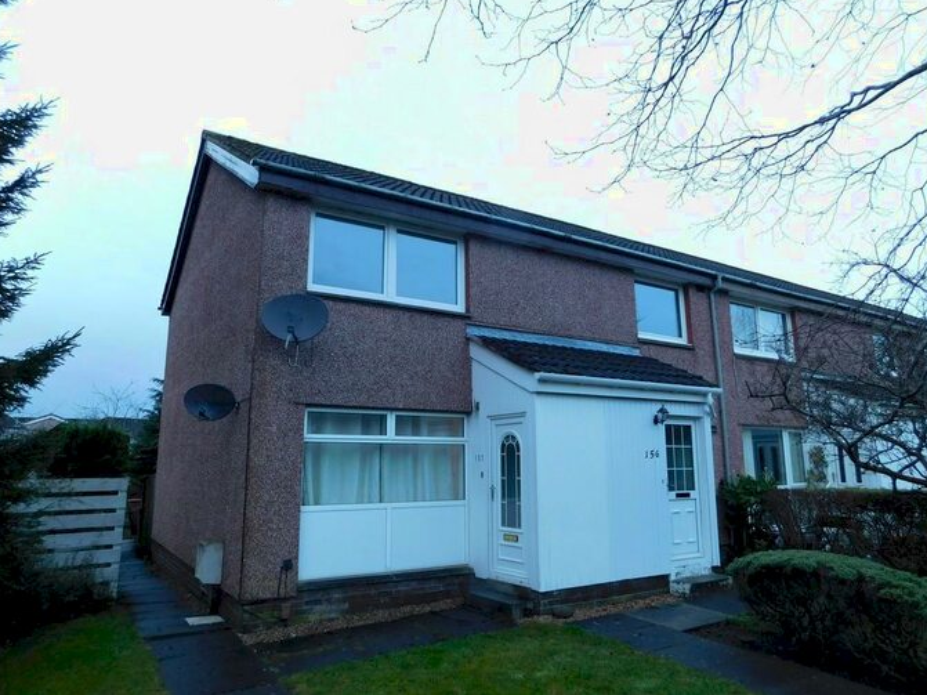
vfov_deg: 56.8
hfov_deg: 71.6
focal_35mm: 24
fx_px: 643
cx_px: 472
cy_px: 334
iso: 220
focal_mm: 4
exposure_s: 1/30
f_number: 3
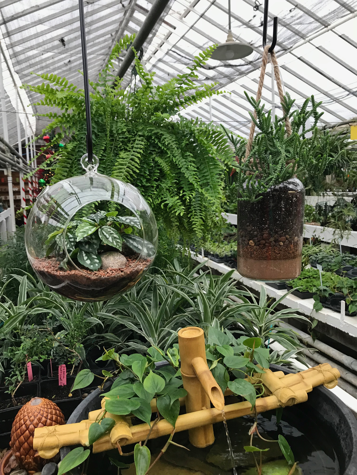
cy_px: 238
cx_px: 178
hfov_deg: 49.7
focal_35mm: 28
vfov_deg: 63.4
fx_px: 385
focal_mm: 3.99
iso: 25
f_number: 1.8
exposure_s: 1/30
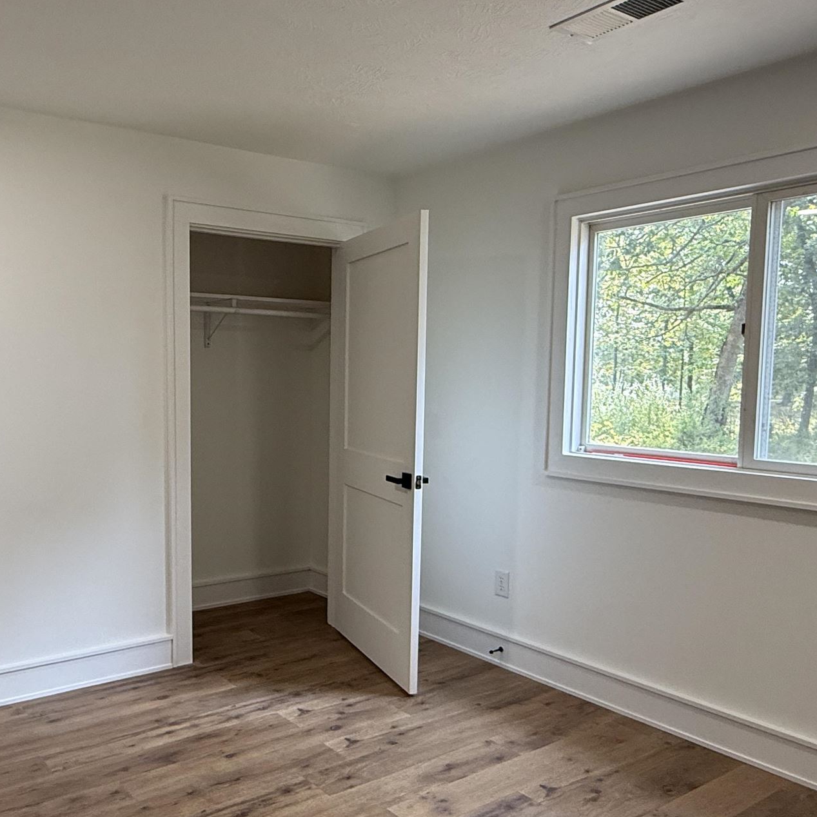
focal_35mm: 30
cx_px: 273
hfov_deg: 53.0
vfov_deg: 54.0
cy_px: 441
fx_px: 801
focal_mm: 2.22
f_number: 2.2
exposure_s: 1/120
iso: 200
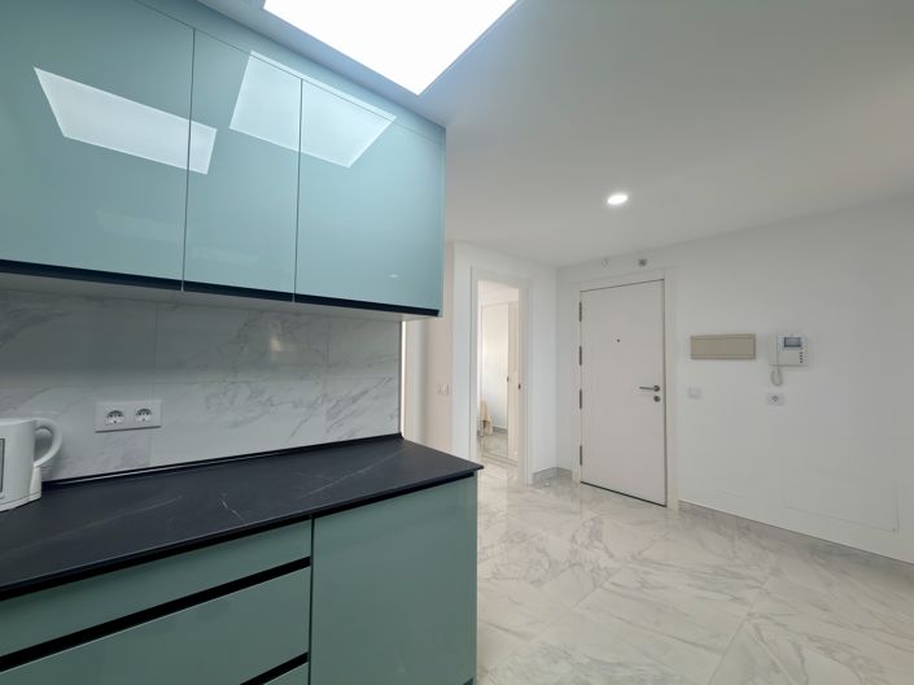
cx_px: 457
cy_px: 342
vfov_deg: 85.6
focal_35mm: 14
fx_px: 369
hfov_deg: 102.1
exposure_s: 1/50
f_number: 2.2
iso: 25
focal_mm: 2.22
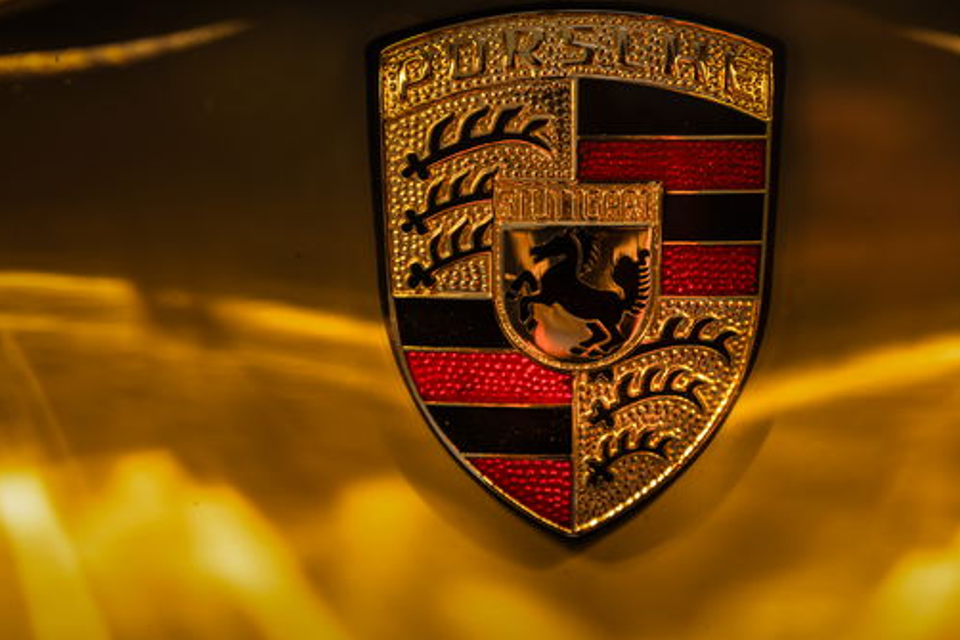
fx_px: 2854
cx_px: 576
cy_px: 288
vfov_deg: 12.8
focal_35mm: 107
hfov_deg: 19.1
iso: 250
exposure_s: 1/40
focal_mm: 70
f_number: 3.2
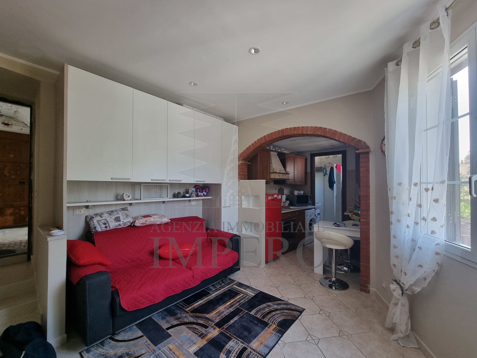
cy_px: 179
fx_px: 179
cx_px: 238
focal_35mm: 13
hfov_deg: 106.2
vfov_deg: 89.9
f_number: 2.2
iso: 160
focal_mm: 2.2
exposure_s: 1/60
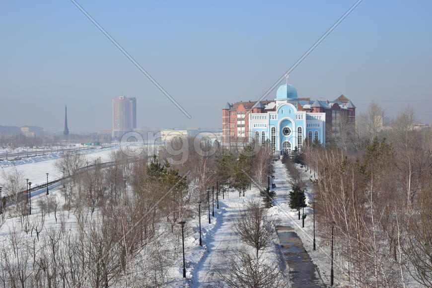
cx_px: 216
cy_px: 144
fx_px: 684
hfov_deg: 35.1
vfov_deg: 23.8
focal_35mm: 57
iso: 100
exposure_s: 1/320
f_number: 9
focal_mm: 38
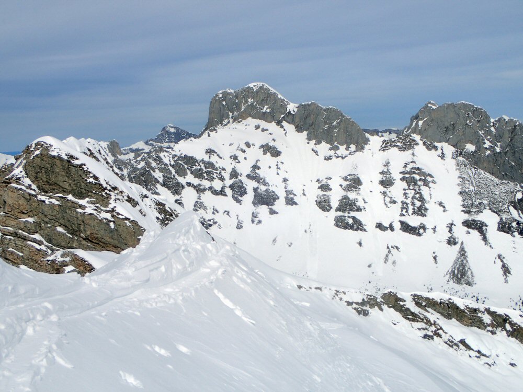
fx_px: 1058
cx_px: 262
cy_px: 196
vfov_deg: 21.0
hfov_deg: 27.8
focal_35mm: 70
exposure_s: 1/160
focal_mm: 12.6
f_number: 16
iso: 100
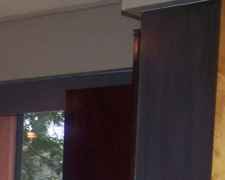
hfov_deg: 13.4
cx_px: -141
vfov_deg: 11.0
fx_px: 886
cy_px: 301
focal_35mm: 133
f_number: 2.8
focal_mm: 5.85
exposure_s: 1/30
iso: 200
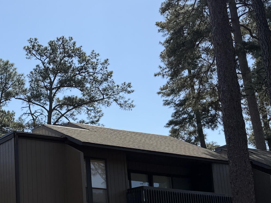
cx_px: -69
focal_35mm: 62
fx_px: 485
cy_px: 183
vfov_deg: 23.0
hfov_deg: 26.9
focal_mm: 6.76
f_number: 1.78
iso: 80
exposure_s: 1/3759
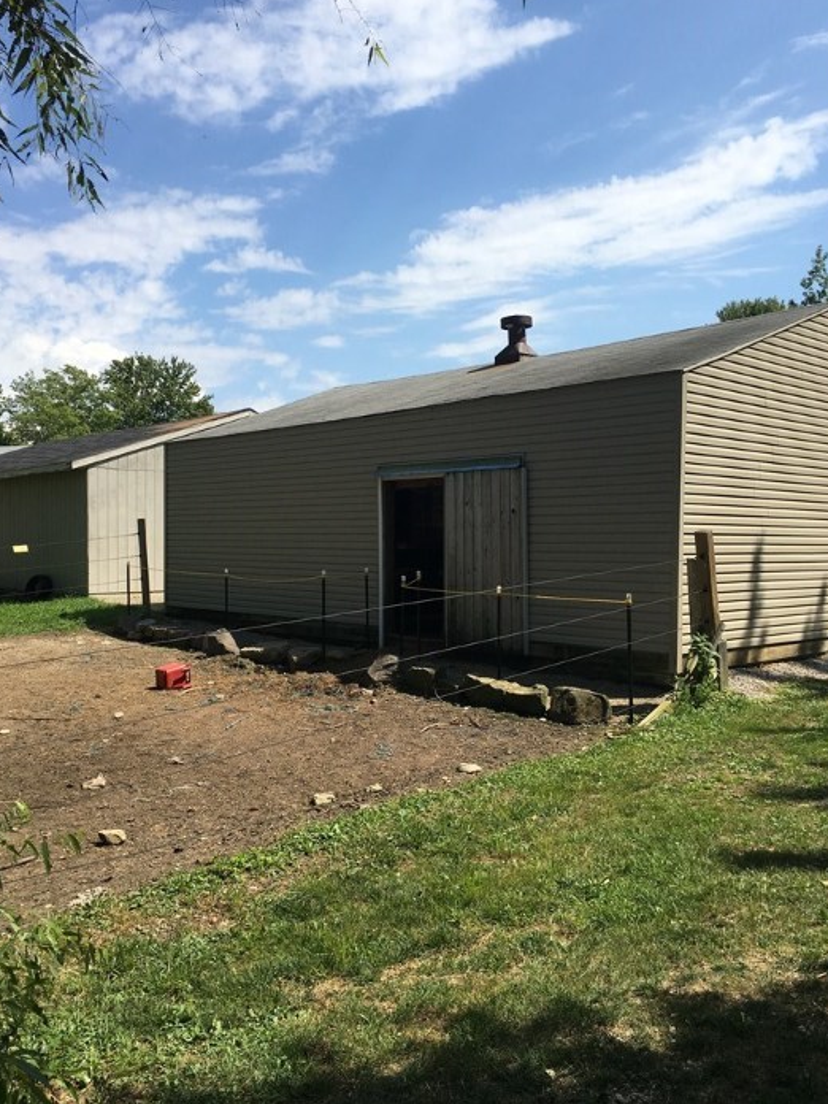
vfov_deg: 56.8
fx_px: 1021
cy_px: 549
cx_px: 395
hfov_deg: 44.1
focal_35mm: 32
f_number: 2.2
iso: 25
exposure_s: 1/1425
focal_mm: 4.15
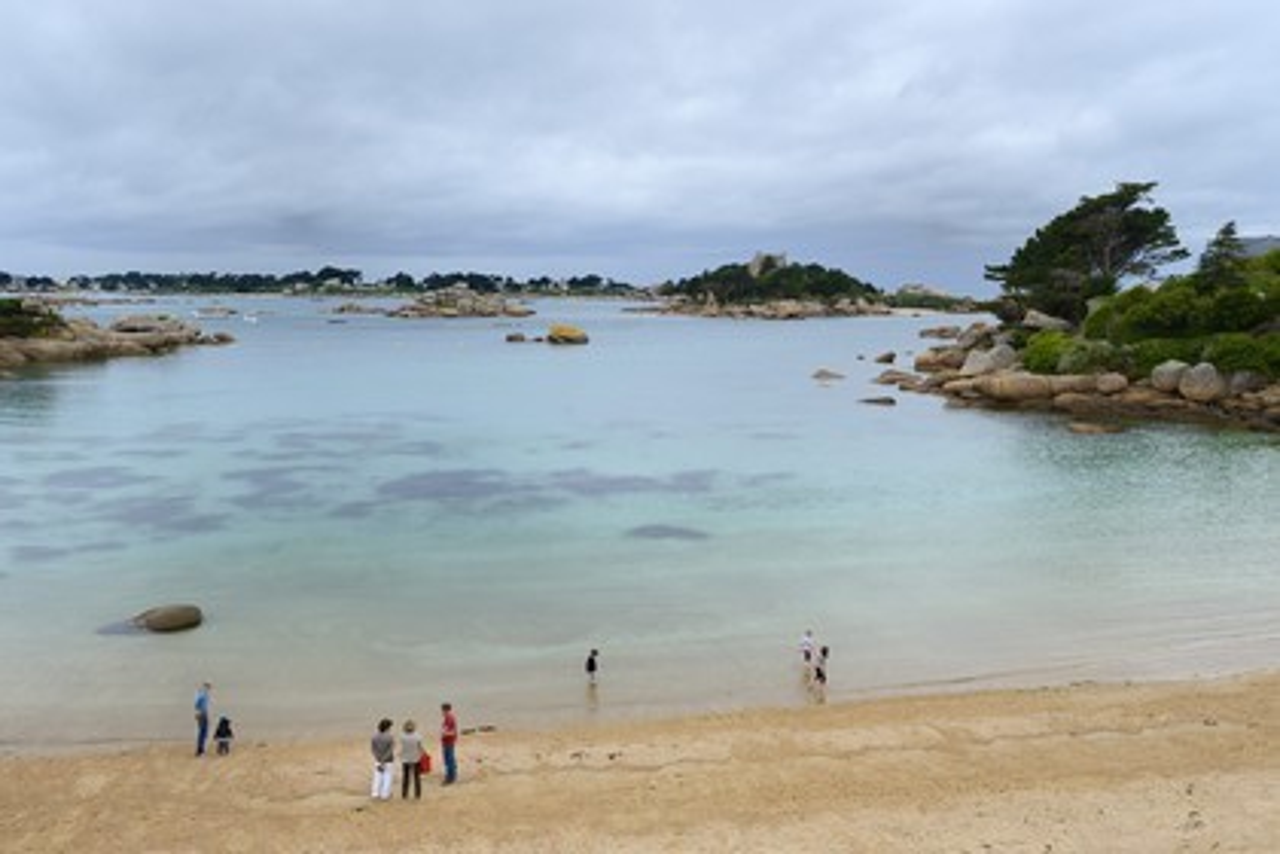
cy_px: 427
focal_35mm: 34
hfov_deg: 55.8
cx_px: 640
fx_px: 1209
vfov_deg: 38.9
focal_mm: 34
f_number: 8
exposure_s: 1/250
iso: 200
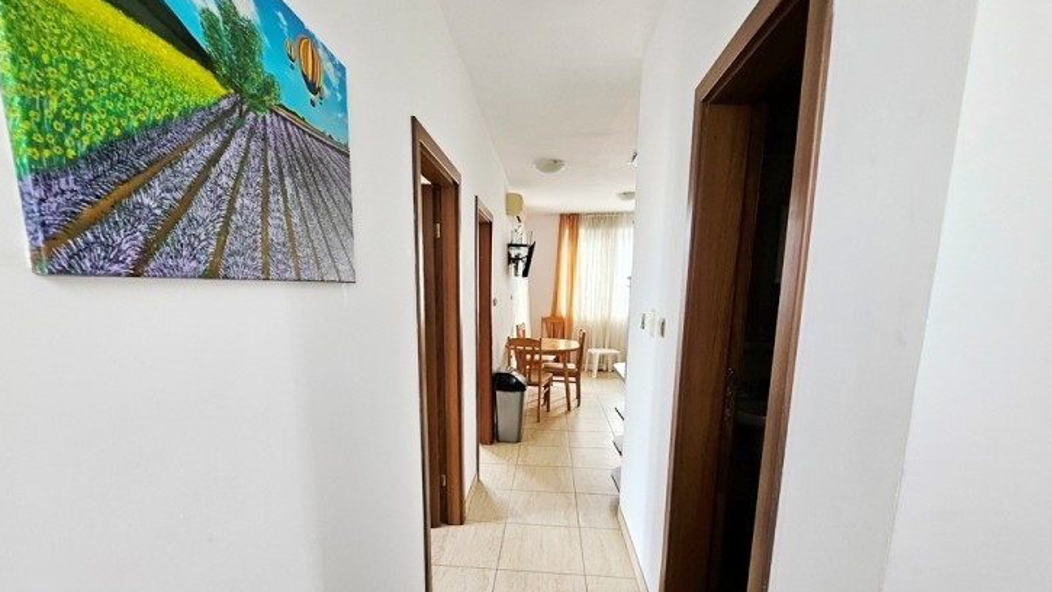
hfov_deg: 103.0
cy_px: 369
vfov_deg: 69.5
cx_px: 514
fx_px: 418
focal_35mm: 15
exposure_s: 1/50
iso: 160
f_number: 2.2
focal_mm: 1.7
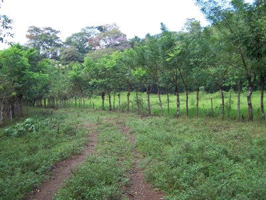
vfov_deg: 37.7
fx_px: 292
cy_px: 100
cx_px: 133
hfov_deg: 49.0
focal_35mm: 38
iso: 80
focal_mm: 6.3
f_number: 2.8
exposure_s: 1/90
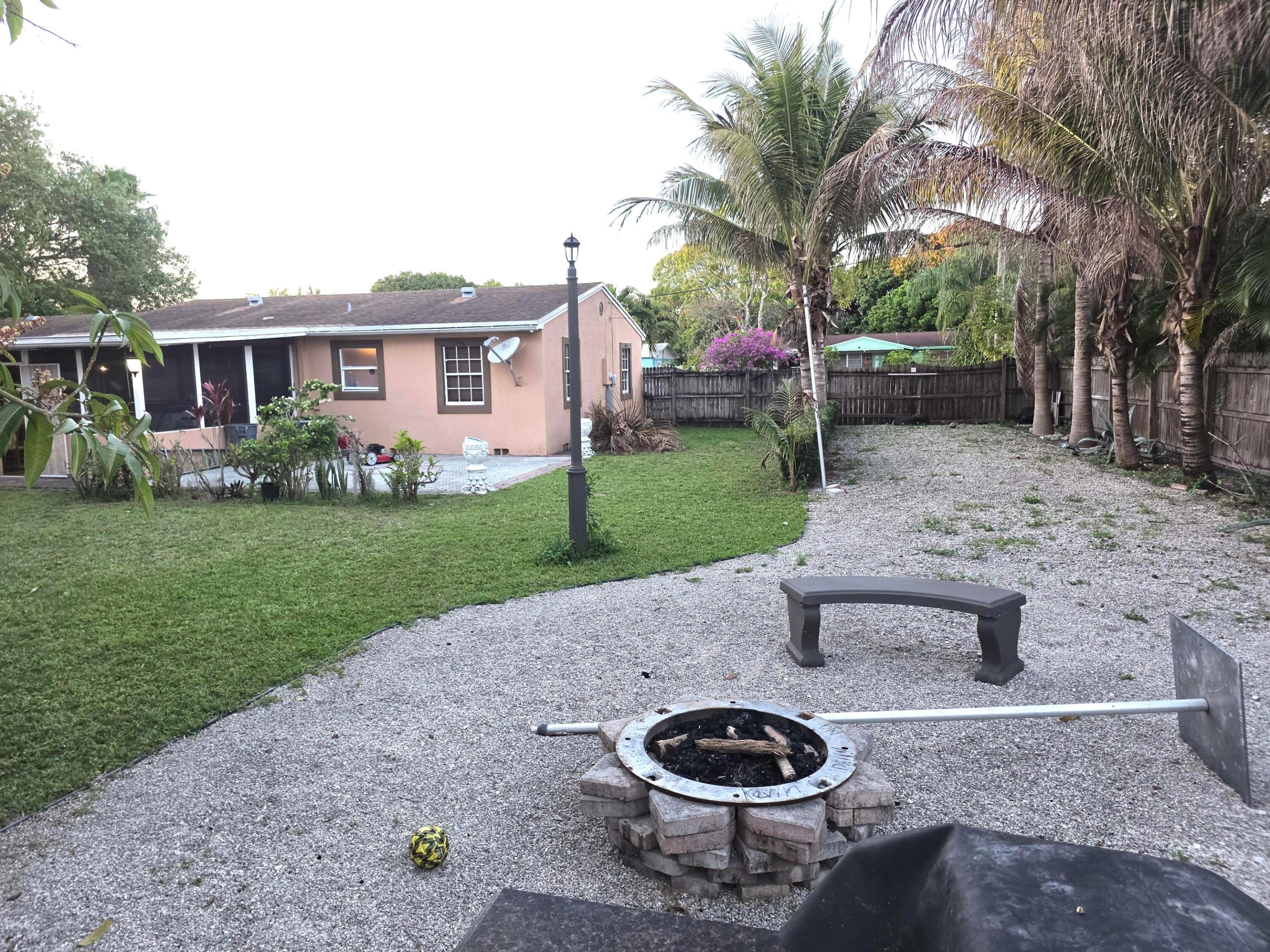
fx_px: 844
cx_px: 635
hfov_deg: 73.9
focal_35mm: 23
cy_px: 476
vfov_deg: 58.9
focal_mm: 6.3
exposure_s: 1/60
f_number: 1.7
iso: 20
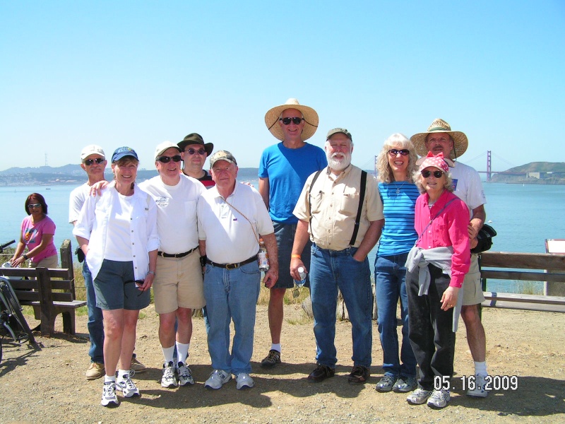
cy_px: 212
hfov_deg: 49.0
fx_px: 620
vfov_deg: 37.7
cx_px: 282
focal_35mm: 38
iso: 80
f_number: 3.5
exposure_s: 1/1000
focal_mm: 6.3
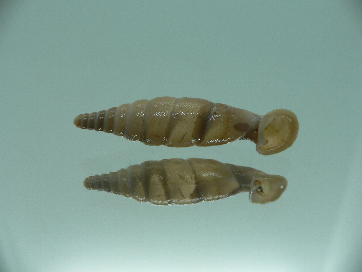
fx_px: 366
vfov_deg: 40.7
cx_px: 181
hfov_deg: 52.6
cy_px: 136
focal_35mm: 35
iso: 80
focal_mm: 4.6
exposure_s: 1/80
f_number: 2.8
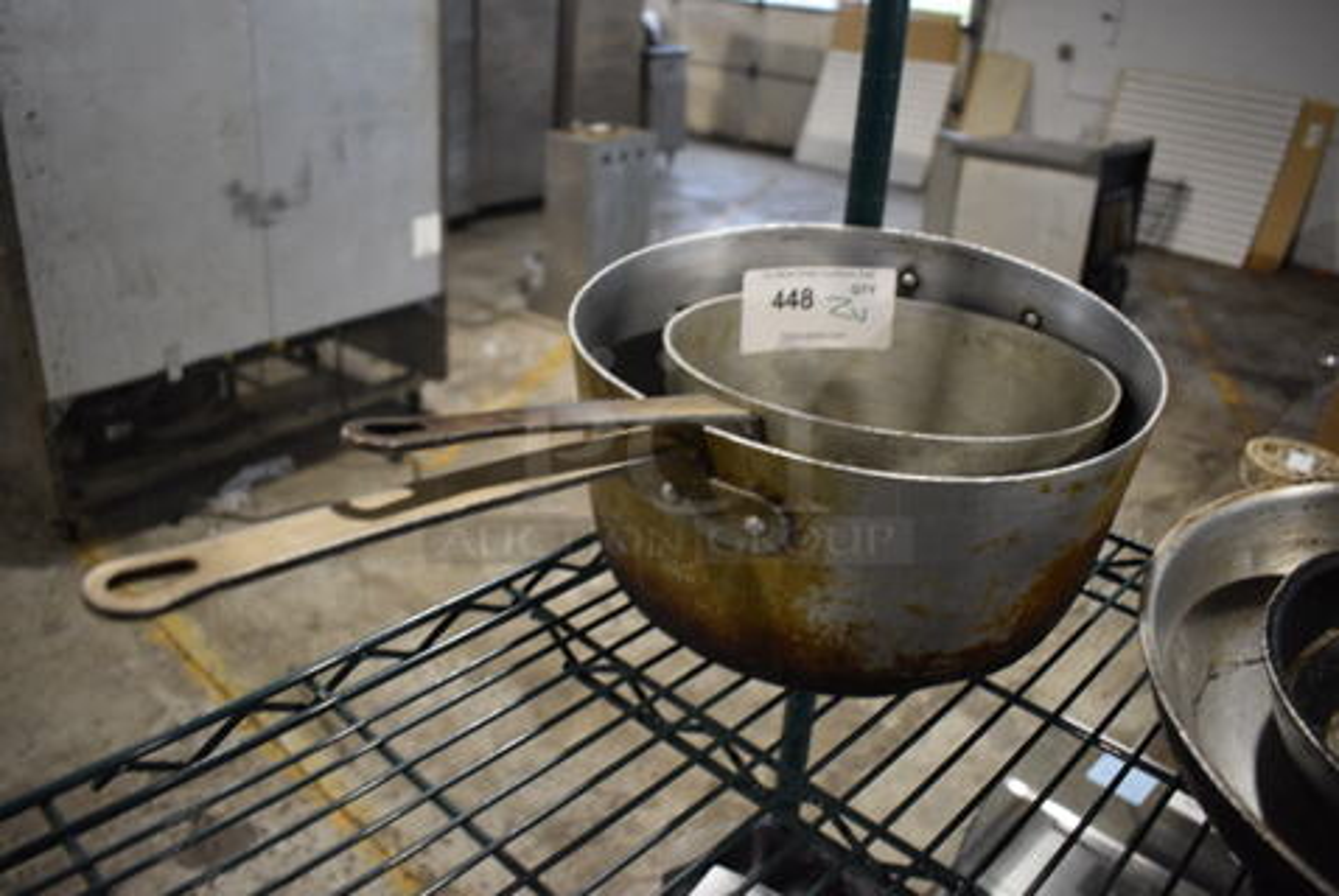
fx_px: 1005
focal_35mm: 27
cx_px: 670
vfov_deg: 48.1
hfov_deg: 67.3
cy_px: 448
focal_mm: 18
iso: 1400
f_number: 3.5
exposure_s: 1/125
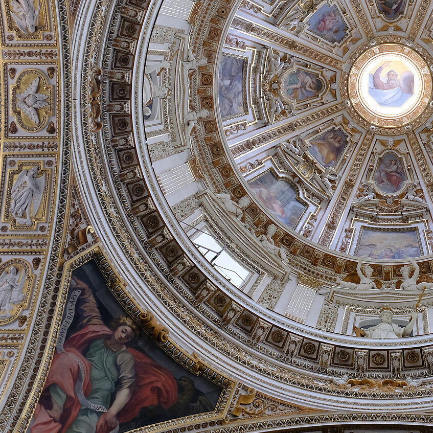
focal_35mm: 65
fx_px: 920
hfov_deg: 25.6
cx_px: 393
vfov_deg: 26.1
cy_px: 93
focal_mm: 18
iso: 640
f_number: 4.5
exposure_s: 1/13
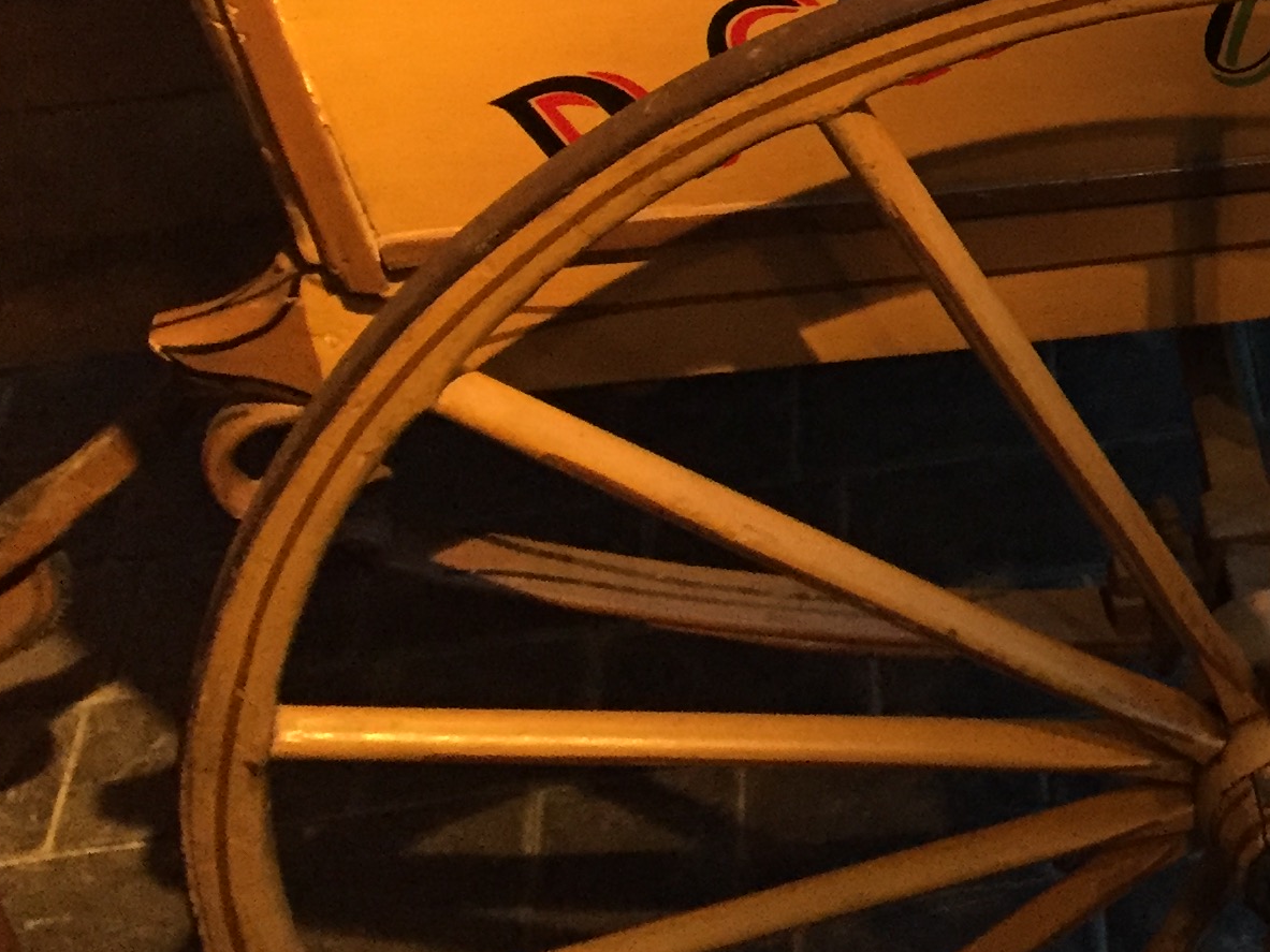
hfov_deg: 22.5
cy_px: 43
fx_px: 2935
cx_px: 1530
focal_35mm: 80
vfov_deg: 18.1
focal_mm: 4.15
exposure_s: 1/25
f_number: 2.2
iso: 250
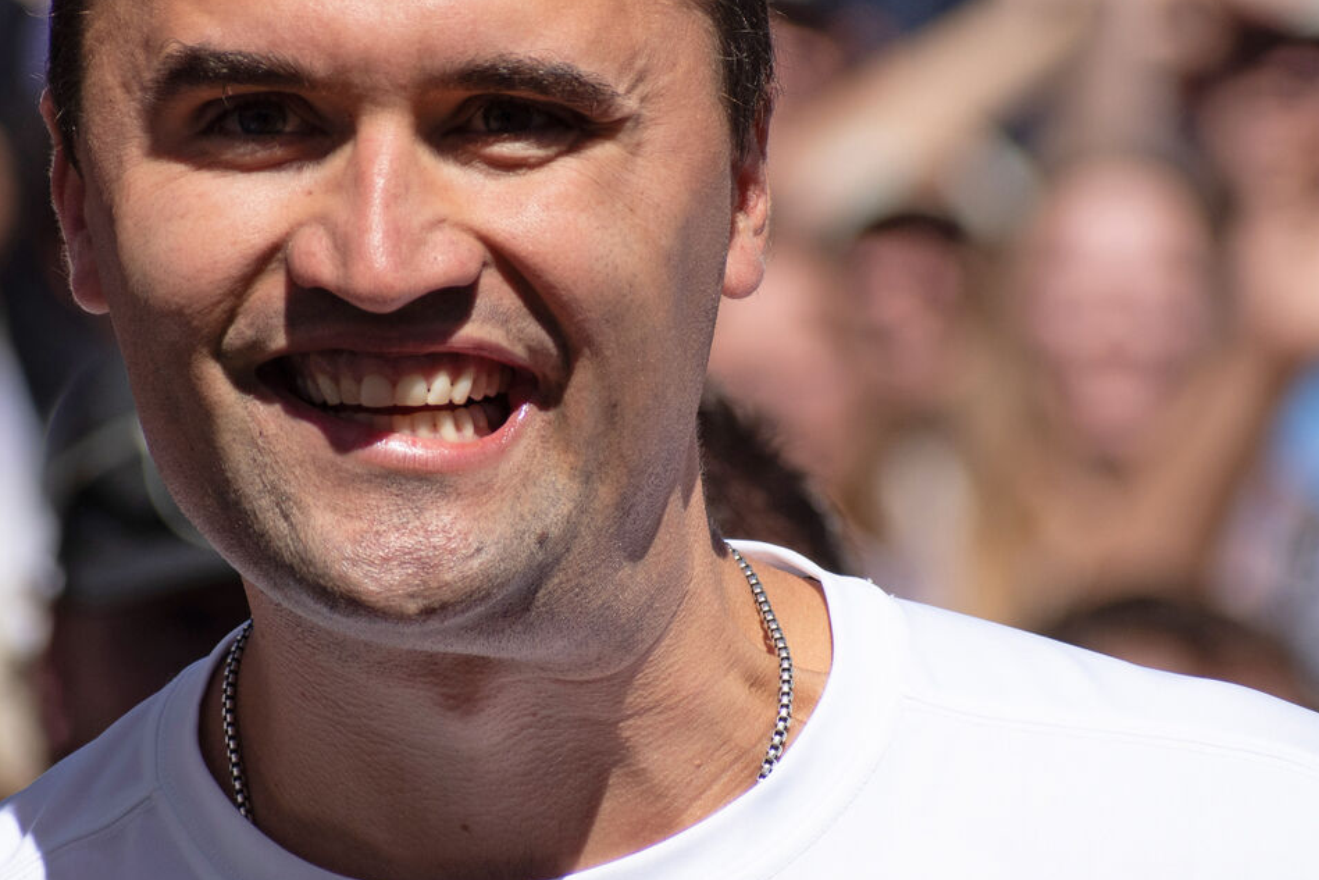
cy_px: 484
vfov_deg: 2.3
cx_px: 532
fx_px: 22242
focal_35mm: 607
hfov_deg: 3.4
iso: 200
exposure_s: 1/2000
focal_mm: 200
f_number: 5.3
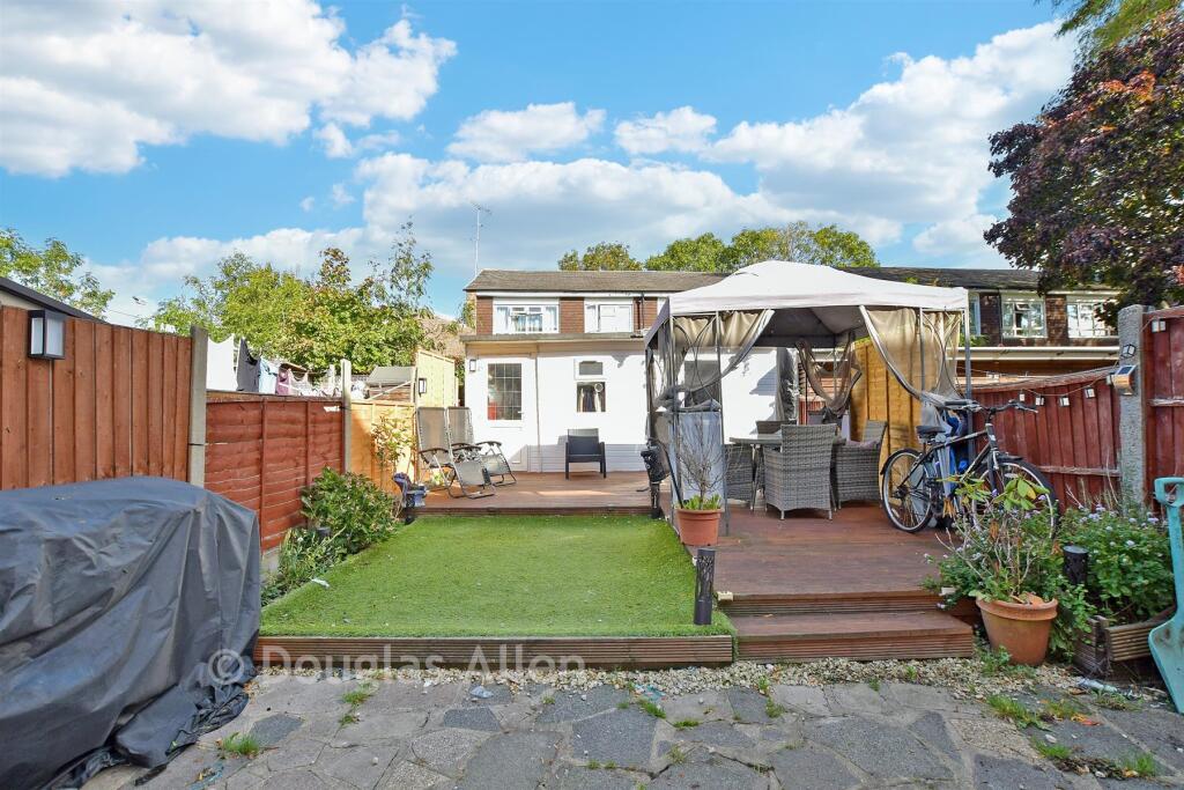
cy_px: 395
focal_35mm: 15
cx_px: 592
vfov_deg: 77.3
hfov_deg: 100.4
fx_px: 493
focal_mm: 10
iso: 250
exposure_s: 1/200
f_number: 8
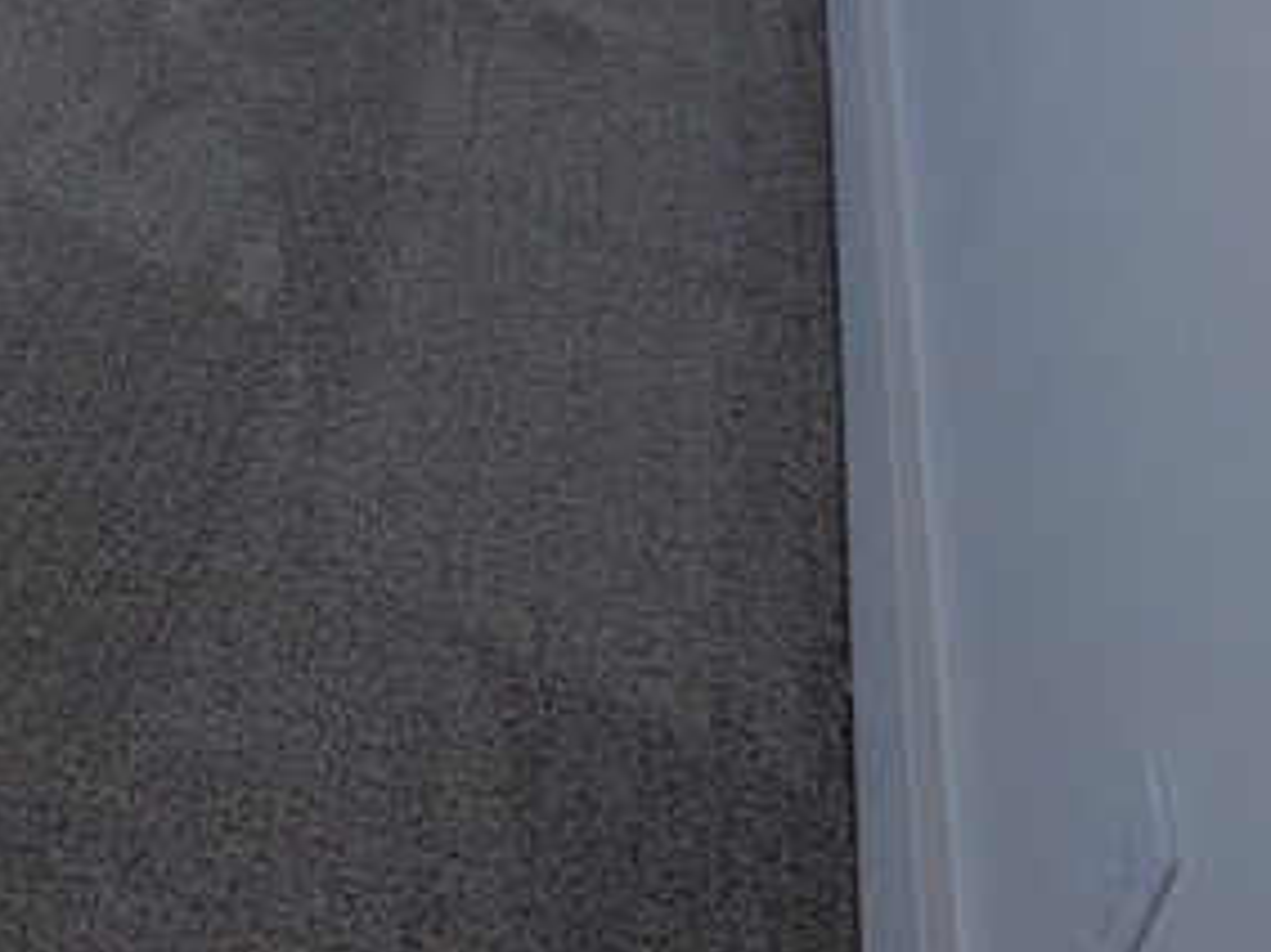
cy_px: -759
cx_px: -943
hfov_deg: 23.4
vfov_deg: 21.0
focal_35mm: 47
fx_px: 1725
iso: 63
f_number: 2.2
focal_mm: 1.95
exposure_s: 1/575
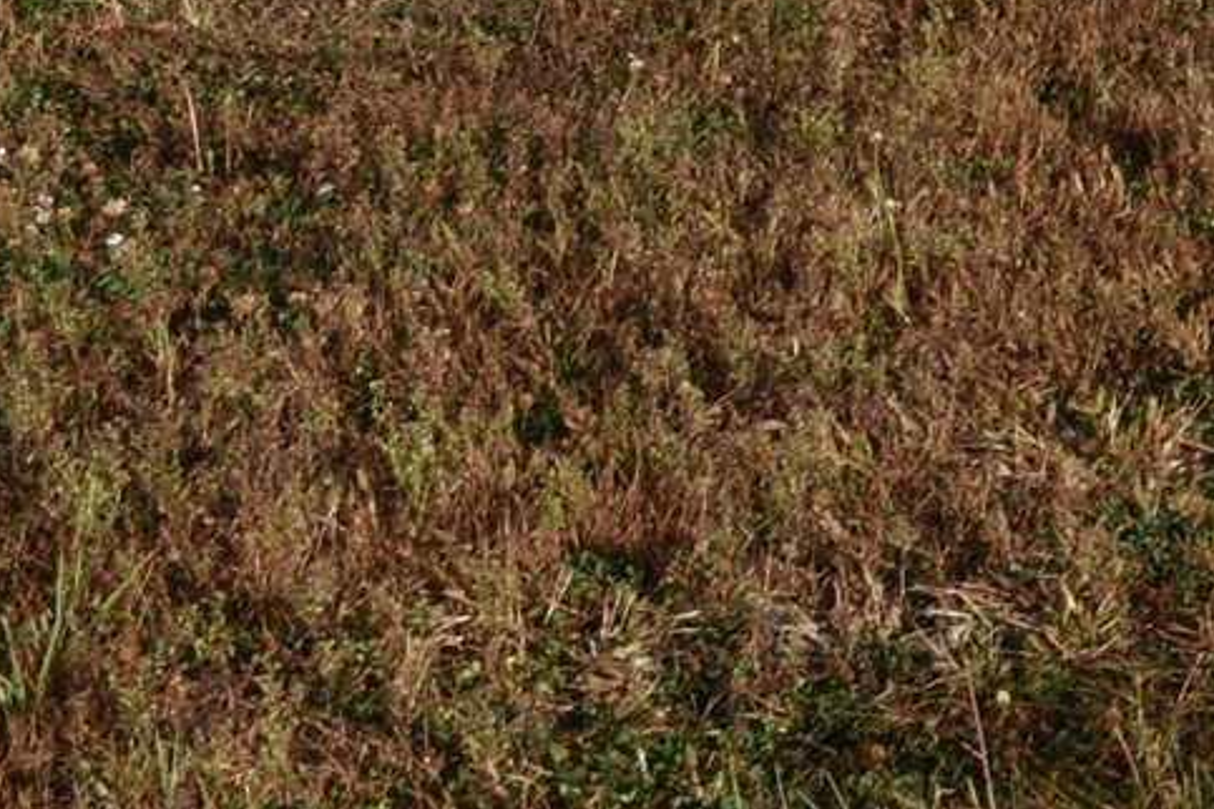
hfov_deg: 9.3
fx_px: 6440
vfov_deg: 6.7
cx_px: 3187
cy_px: -1279
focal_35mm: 191
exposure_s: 1/500
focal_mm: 20
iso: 160
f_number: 8
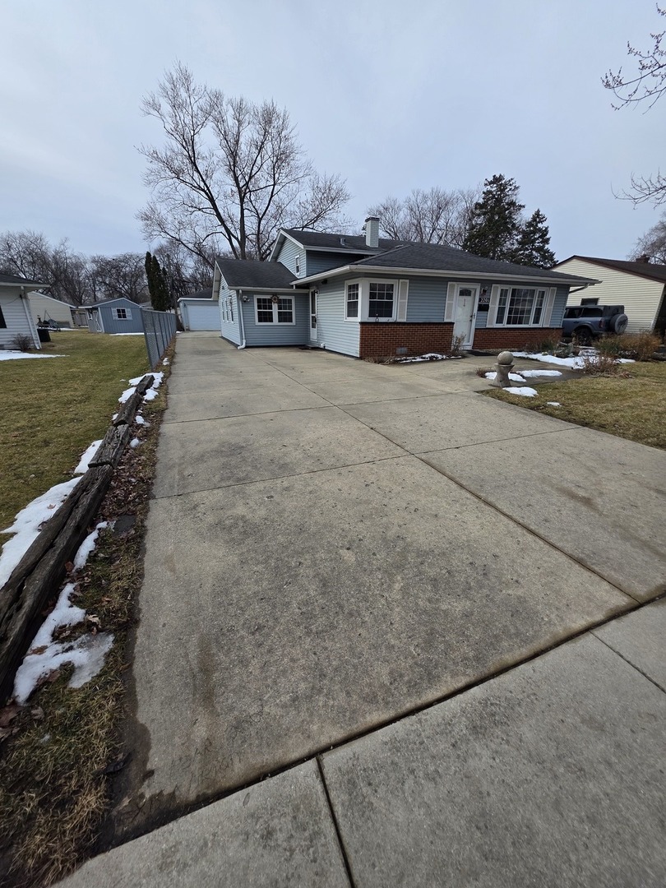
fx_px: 333
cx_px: 333
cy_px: 444
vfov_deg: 106.2
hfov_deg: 89.9
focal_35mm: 13
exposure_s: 1/1654
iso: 40
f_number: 1.9
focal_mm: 2.2
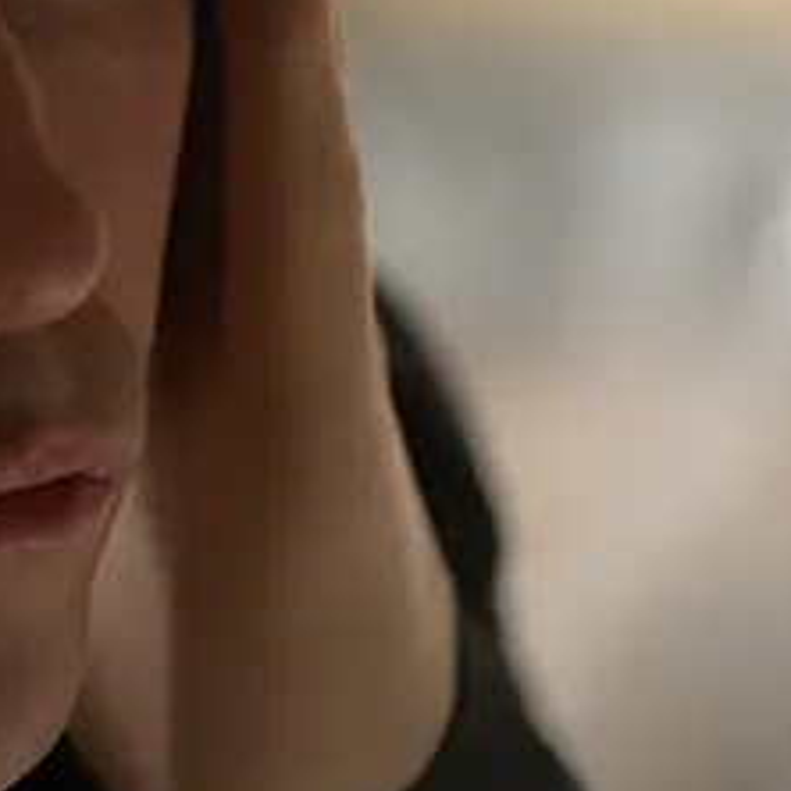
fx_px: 11789
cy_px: 98
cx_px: -235
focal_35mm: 456
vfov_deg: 3.8
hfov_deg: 3.8
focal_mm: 142
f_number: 3.5
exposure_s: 1/125
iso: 400
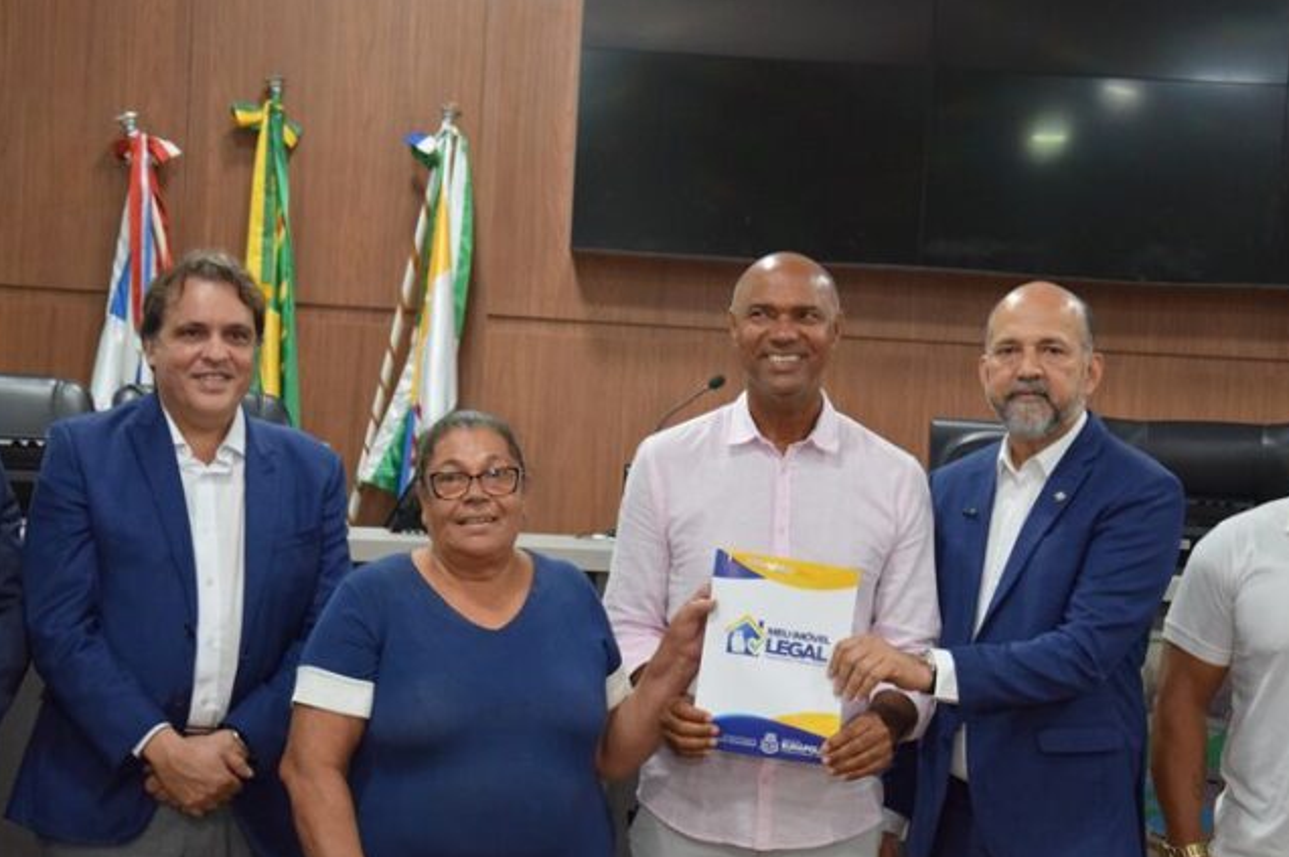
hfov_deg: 24.2
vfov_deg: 16.2
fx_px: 3005
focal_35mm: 84
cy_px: 458
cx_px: 677
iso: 2000
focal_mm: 48
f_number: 4.8
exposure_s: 1/60
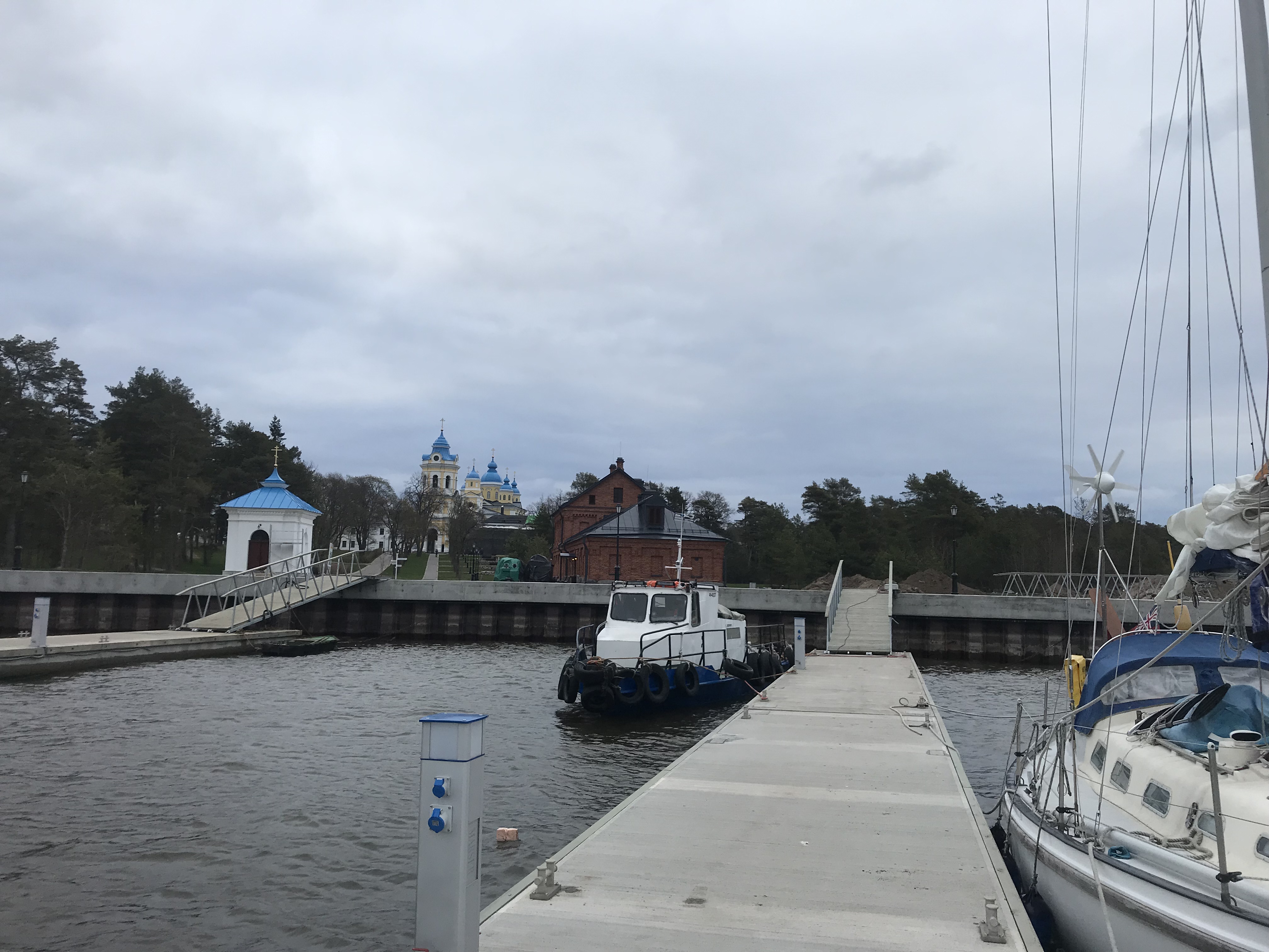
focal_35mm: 28
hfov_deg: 63.4
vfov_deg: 49.7
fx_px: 1026
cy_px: 476
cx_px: 634
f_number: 1.8
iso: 20
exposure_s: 1/694
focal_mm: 3.99
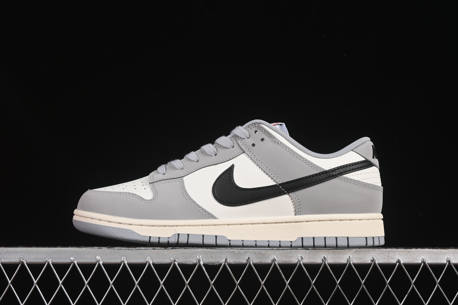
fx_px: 954
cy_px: 152
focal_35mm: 75
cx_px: 229
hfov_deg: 27.0
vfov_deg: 18.2
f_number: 8
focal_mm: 50
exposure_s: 1/80
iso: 160
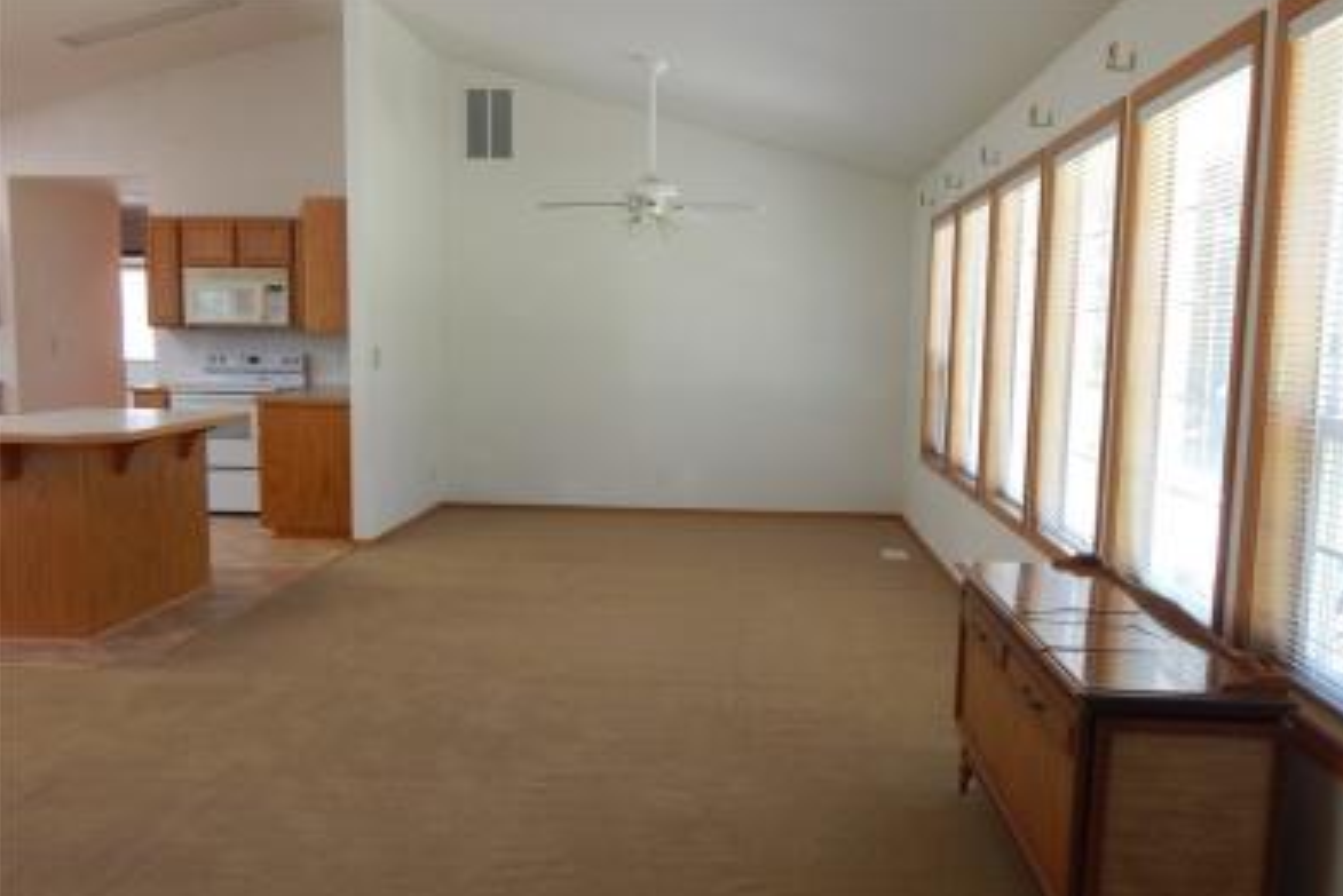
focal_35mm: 33
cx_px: 684
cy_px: 501
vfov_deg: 39.9
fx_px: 1231
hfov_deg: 57.2
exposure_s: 1/30
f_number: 3.2
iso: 200
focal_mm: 5.6
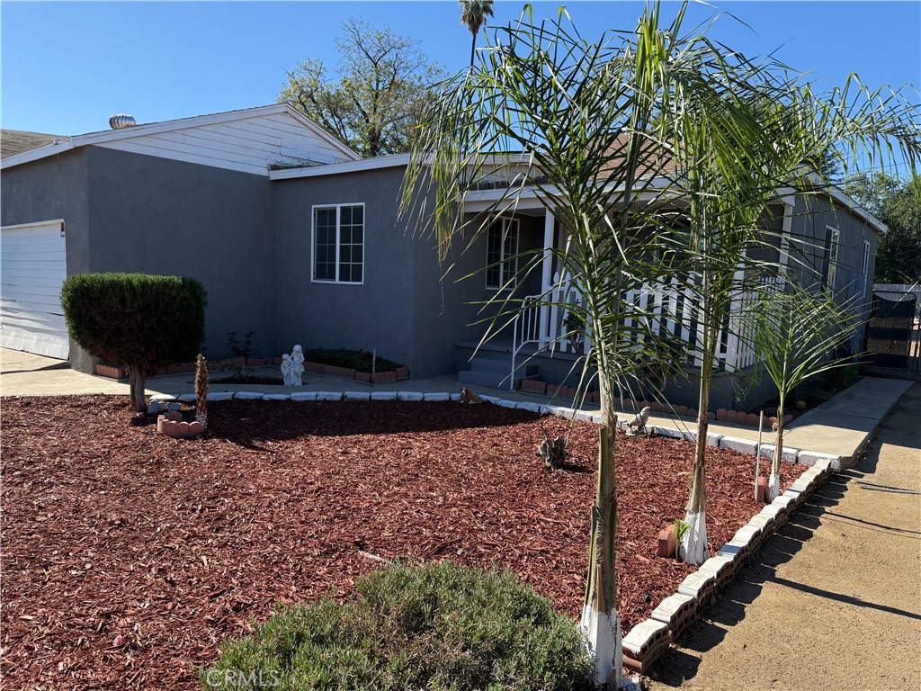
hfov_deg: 71.6
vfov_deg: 56.8
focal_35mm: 24
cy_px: 346
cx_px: 460
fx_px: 639
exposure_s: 1/2370
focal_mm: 6.76
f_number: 1.78
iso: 100
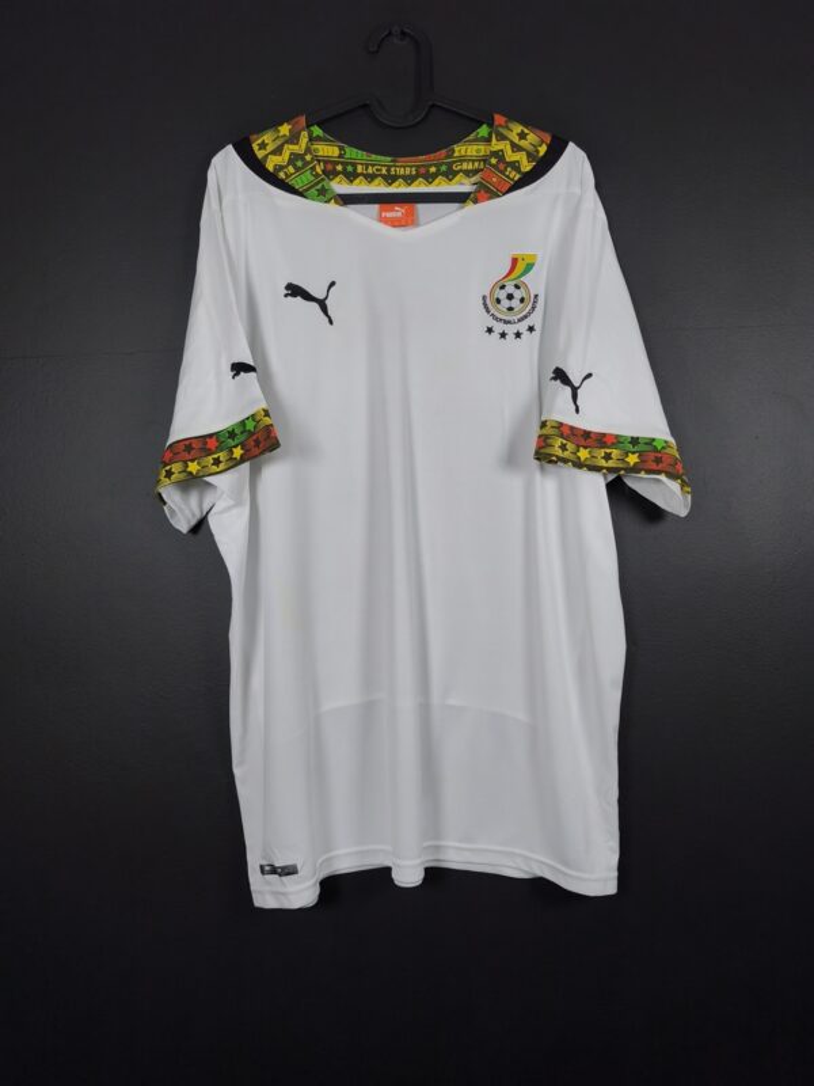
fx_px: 721
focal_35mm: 23
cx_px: 407
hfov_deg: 58.9
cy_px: 543
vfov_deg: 73.9
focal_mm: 6.57
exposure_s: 1/160
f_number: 1.6
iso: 320
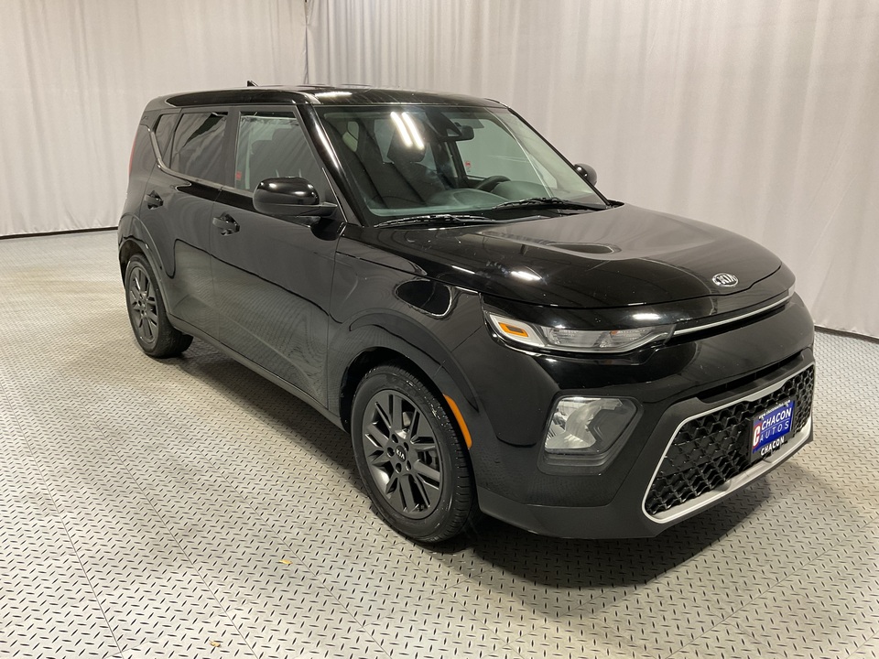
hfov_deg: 61.7
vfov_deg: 48.2
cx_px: 440
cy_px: 330
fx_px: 736
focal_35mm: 29
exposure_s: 1/60
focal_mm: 3
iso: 100
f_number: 1.8
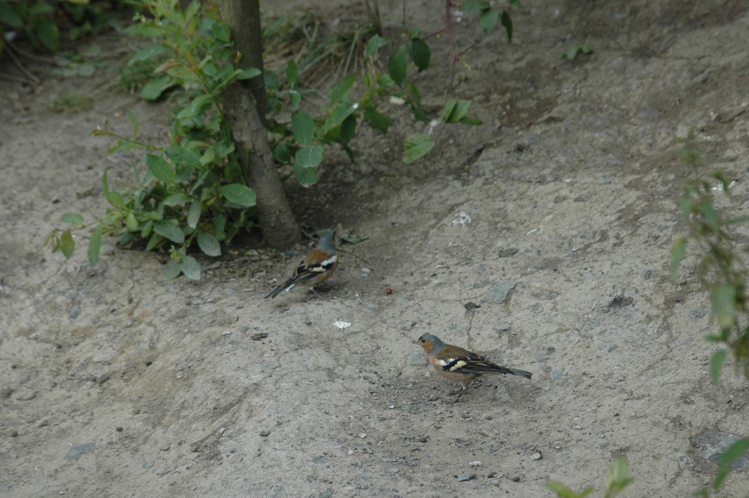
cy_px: 250
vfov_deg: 5.8
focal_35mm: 237
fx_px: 4915
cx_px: 376
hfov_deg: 8.7
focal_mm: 155
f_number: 5.6
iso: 400
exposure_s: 1/500
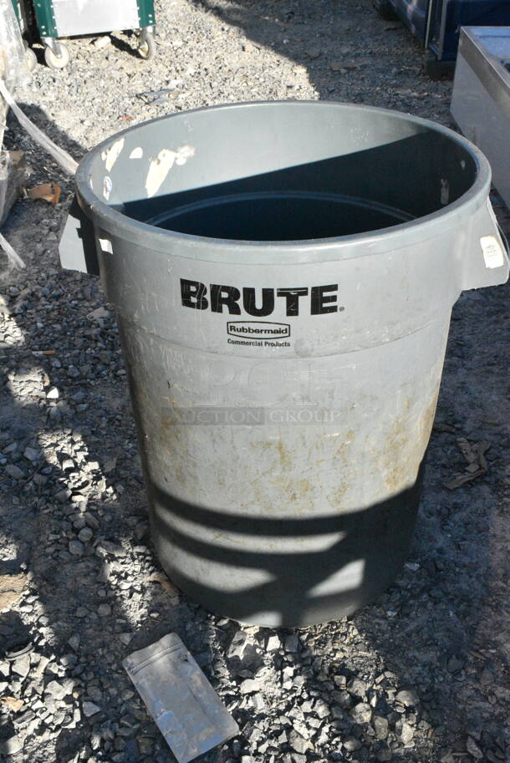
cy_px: 382
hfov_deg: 33.1
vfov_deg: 47.9
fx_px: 859
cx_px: 255
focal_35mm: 40
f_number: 20
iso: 6400
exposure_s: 1/1600
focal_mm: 27
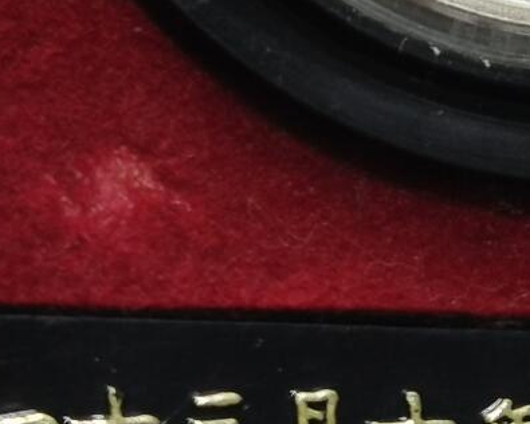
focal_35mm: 187
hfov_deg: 10.2
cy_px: -319
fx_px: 2933
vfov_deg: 8.0
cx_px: 593
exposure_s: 1/146
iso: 50
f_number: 1.8
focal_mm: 5.58
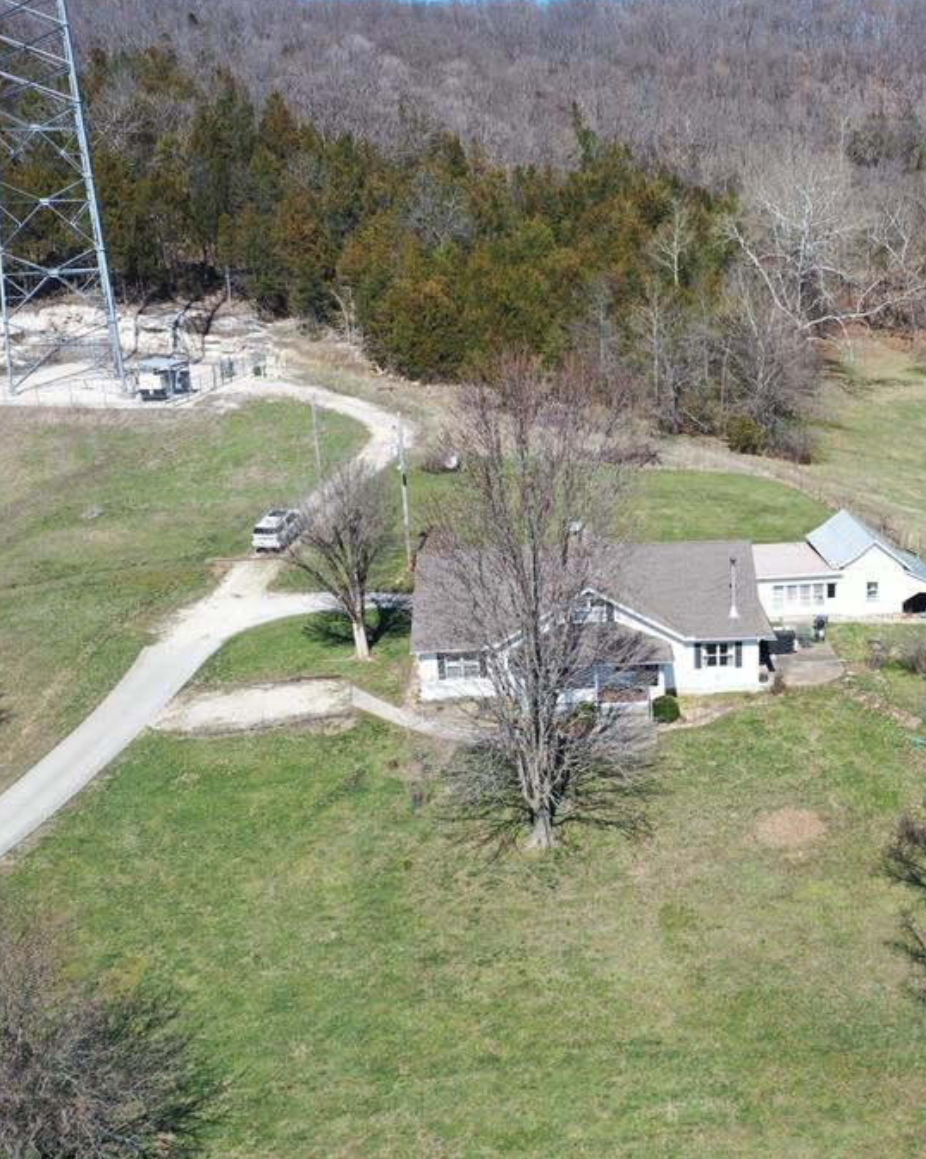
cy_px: 580
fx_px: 1371
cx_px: 673
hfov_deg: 36.6
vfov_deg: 45.8
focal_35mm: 40
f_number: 5
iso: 100
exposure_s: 1/400
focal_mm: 10.26
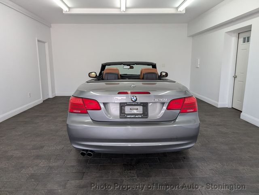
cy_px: 98
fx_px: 180
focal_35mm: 24
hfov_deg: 71.6
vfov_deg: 56.8
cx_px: 130
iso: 23
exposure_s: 1/30
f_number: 1.68
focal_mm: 6.9
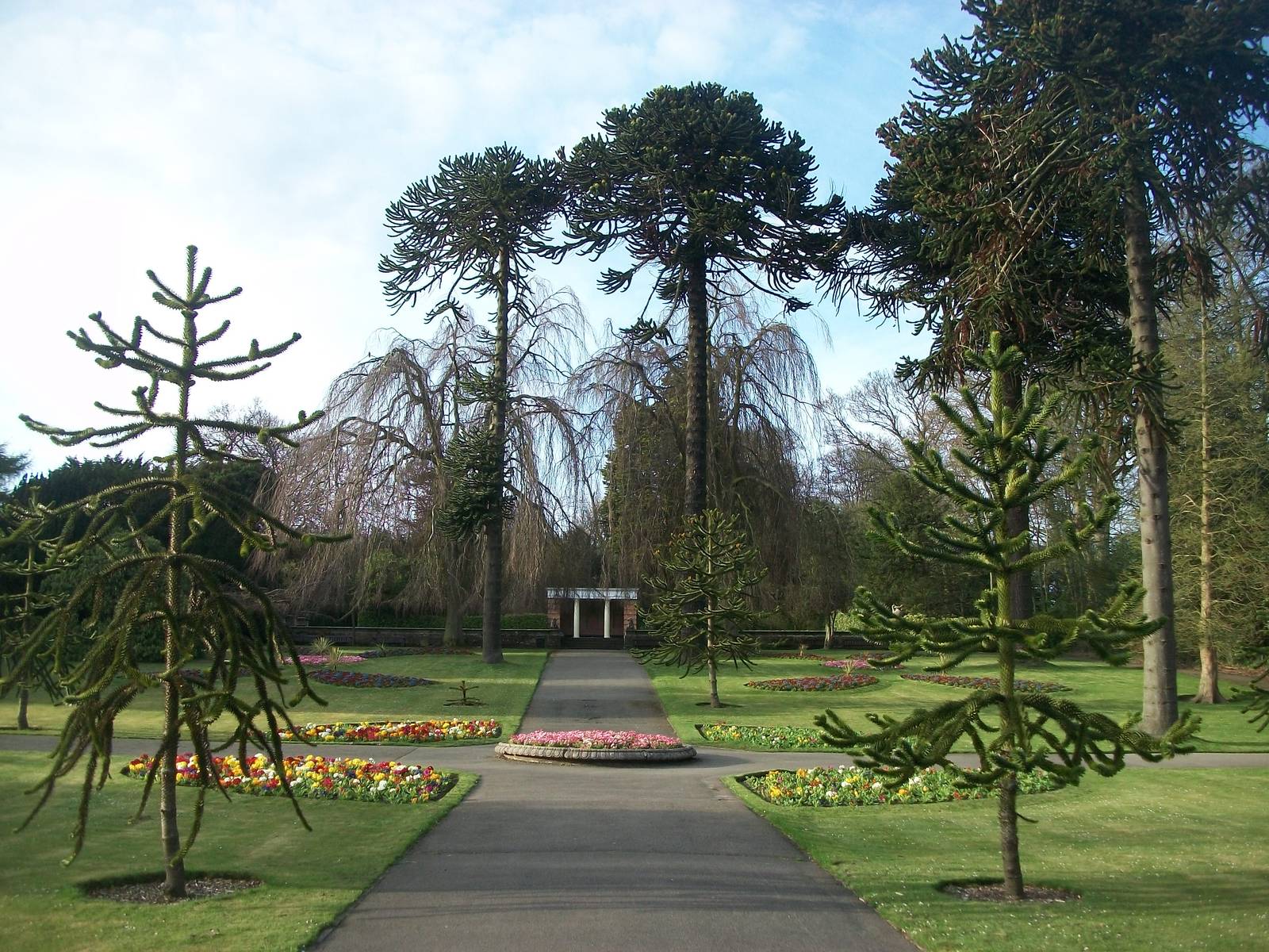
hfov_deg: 56.8
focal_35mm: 32
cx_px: 634
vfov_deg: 44.2
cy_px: 476
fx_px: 1173
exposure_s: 1/320
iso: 80
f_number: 2.9
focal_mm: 5.7
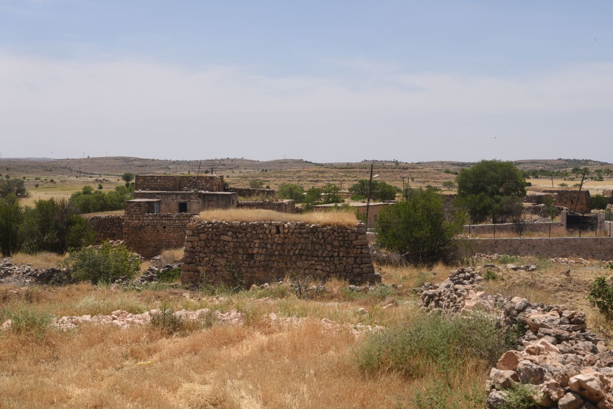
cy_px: 204
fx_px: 528
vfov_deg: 42.3
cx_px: 306
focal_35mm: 31
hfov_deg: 60.3
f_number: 13
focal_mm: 31
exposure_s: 1/250
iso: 160
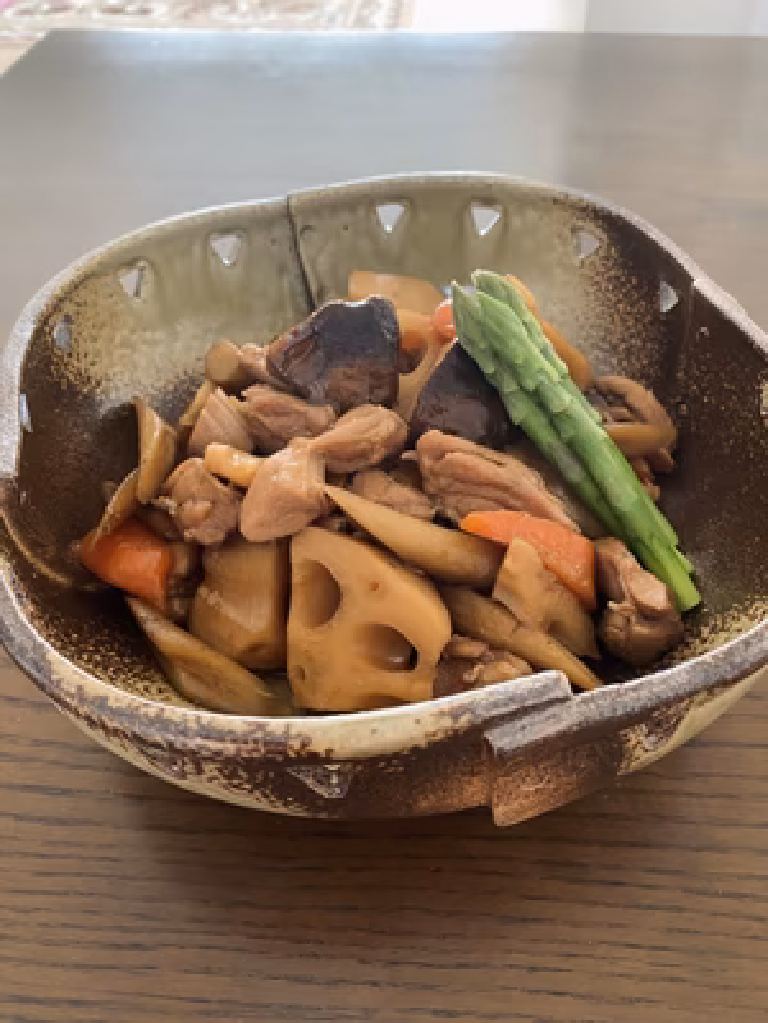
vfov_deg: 67.3
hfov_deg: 53.1
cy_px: 512
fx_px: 769
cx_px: 384
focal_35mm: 26
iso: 320
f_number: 1.8
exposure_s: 1/60
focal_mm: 4.25
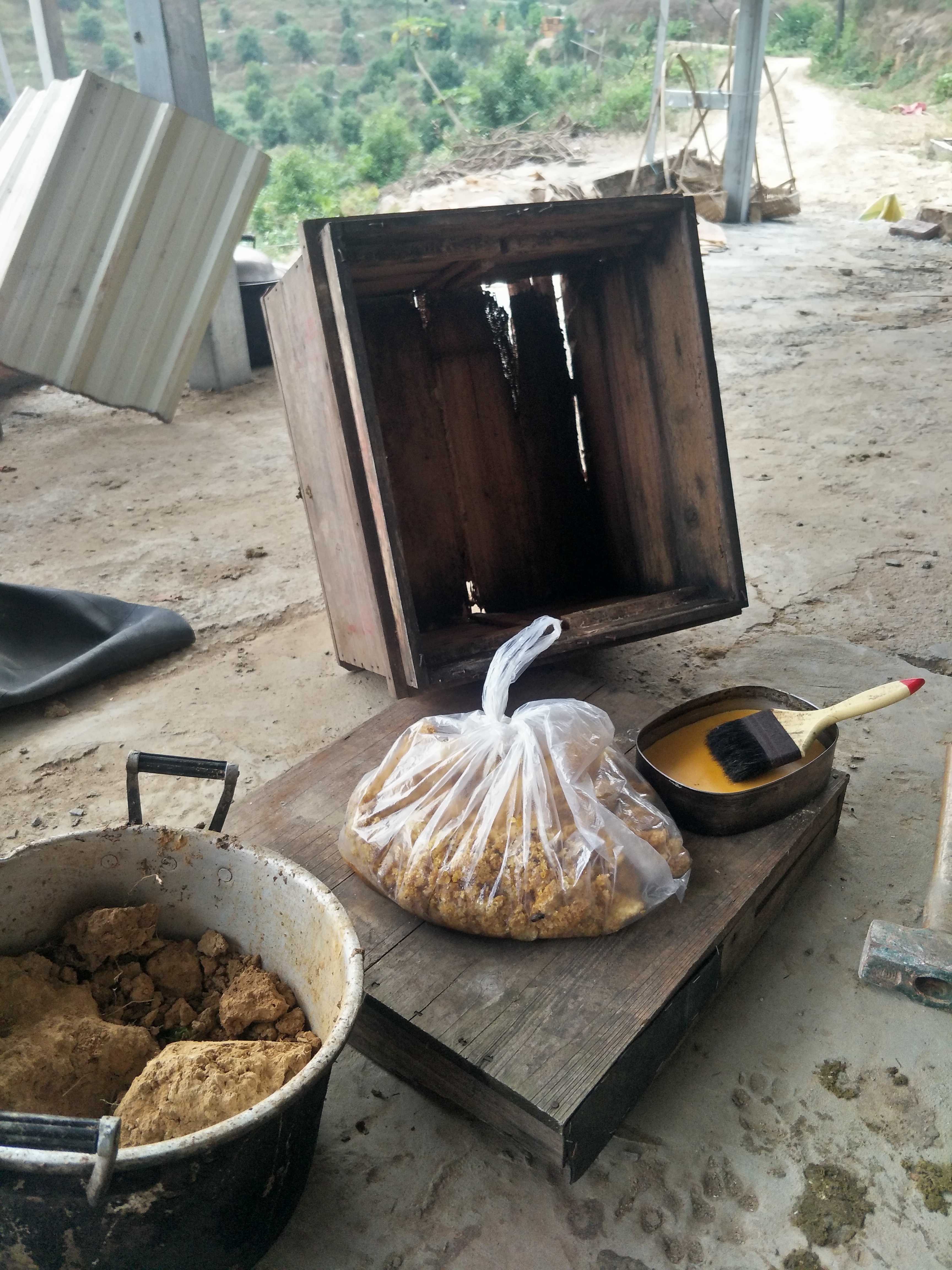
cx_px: 476
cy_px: 635
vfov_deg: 76.4
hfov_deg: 61.1
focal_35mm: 22
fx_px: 807
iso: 158
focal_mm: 3.79
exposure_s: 1/33
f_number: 1.7
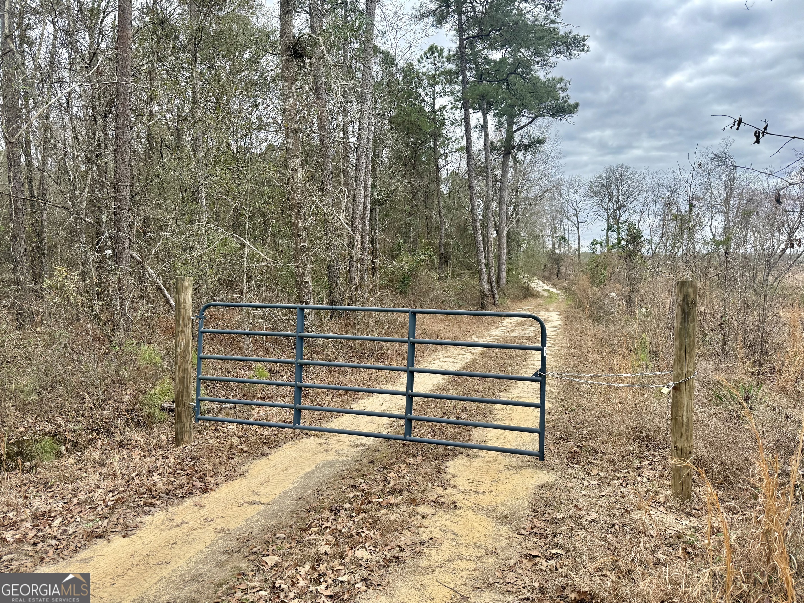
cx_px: 402
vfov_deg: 56.8
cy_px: 302
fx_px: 557
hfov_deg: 71.6
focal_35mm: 24
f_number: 1.78
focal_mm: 6.76
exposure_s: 1/1522
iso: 100
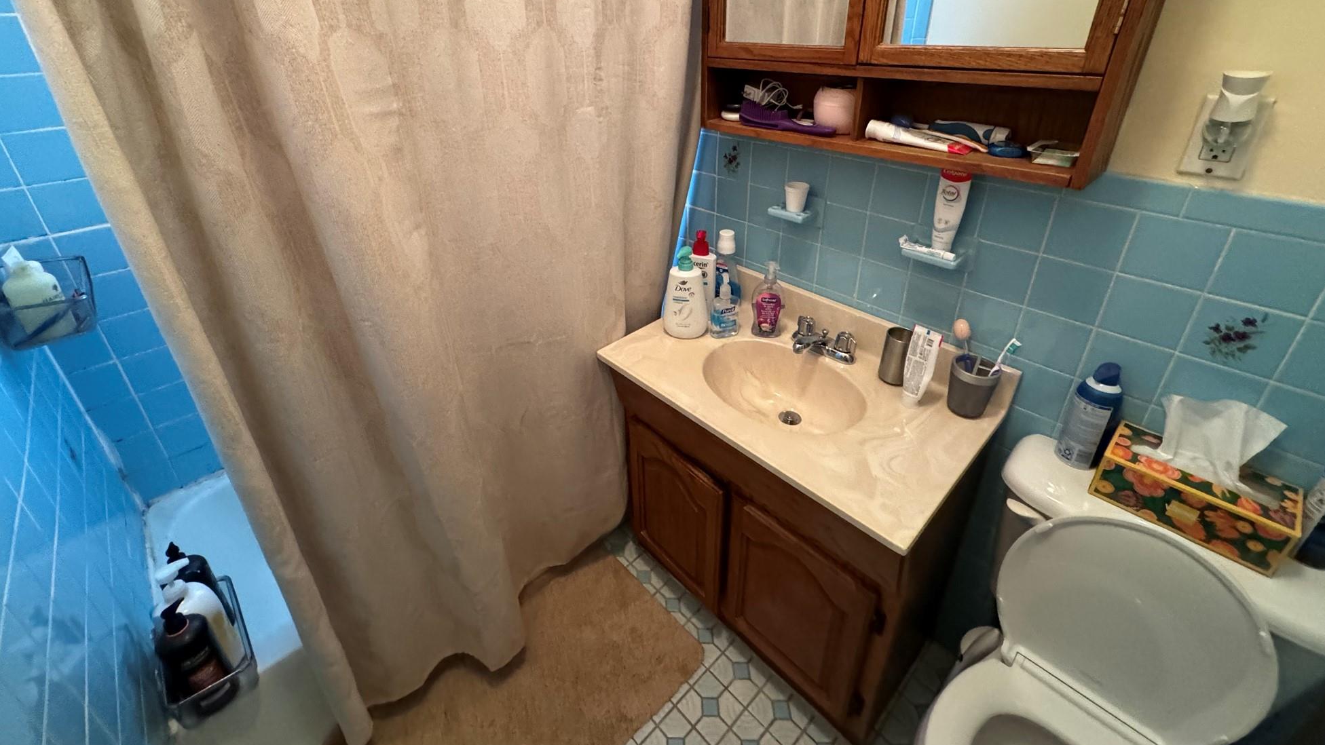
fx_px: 562
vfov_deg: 66.0
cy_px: 278
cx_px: 640
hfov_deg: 99.3
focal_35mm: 16
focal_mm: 2.22
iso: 1000
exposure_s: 1/60
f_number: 2.2
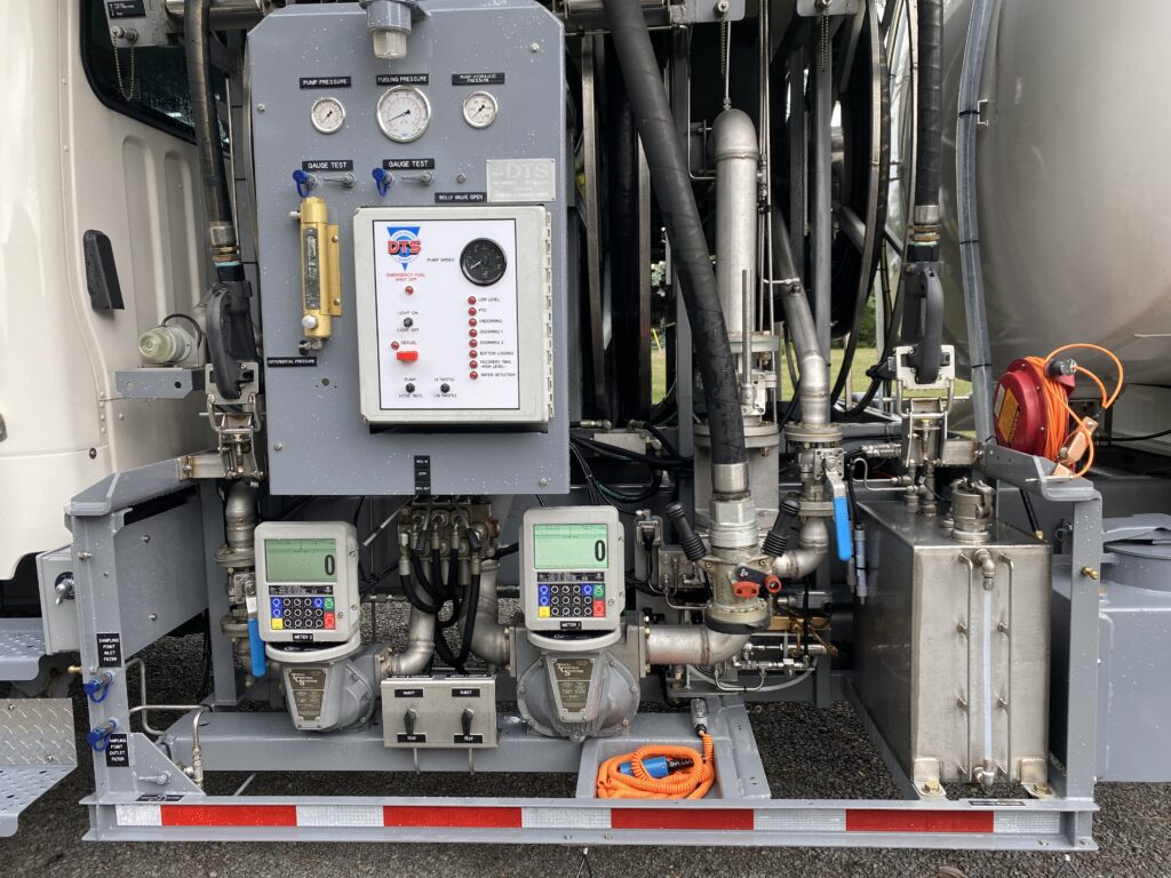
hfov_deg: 67.3
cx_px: 586
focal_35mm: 26
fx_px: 880
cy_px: 439
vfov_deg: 53.1
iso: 32
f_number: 1.8
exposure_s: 1/421
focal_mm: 4.25
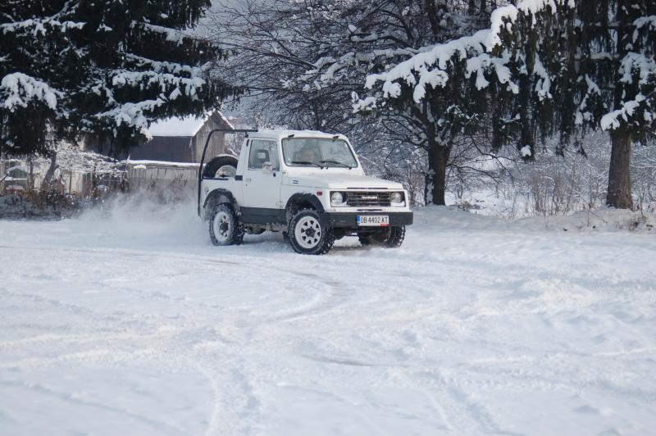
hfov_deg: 17.1
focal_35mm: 120
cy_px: 218
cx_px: 328
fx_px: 2185
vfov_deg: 11.4
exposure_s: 1/640
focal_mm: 80
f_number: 6.3
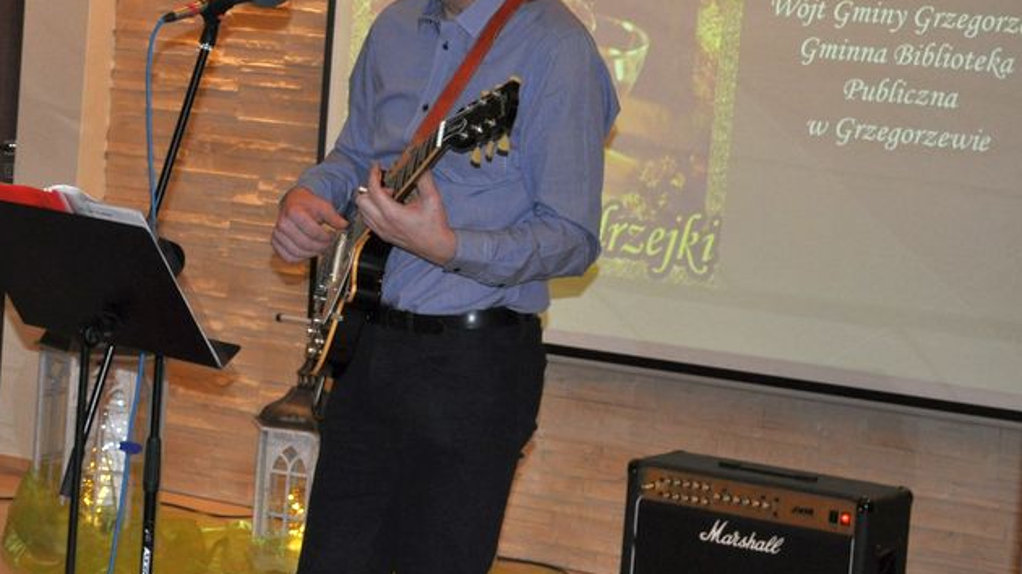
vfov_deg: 11.9
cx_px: 195
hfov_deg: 20.7
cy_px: 201
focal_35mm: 102
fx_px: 2763
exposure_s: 1/60
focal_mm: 40
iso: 800
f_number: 5.3
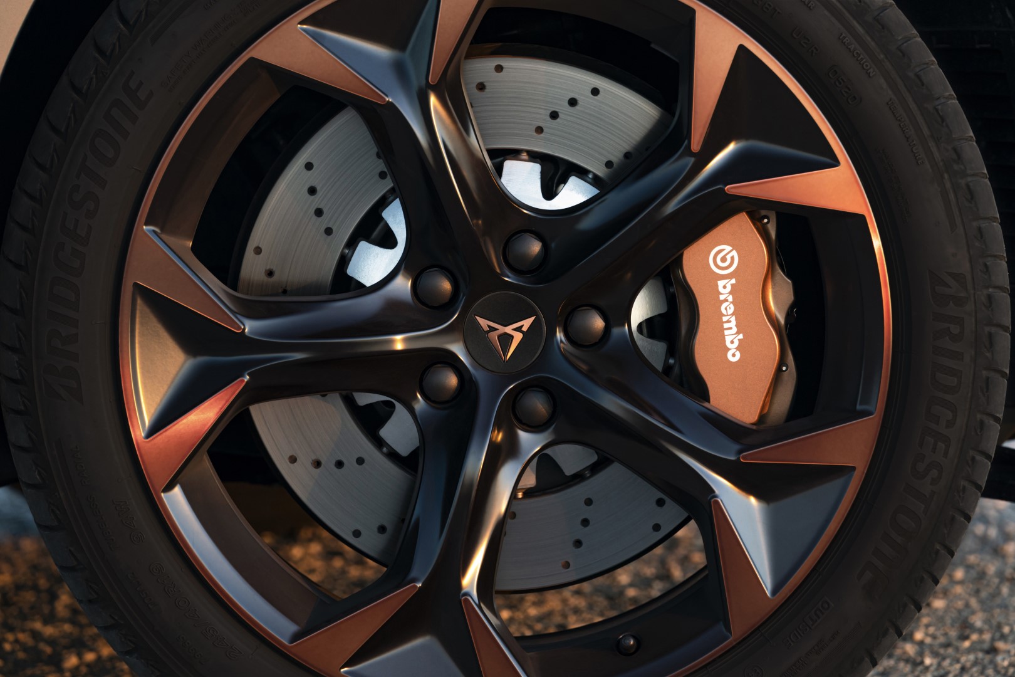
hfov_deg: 11.8
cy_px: 338
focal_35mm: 174
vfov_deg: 7.9
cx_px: 508
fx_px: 4905
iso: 500
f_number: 6.3
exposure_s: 1/60
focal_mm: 174
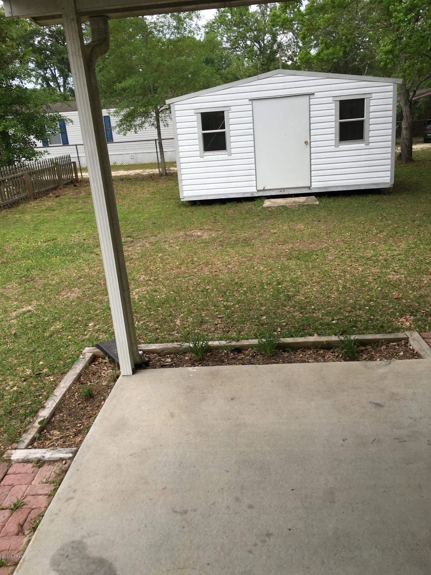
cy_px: 288
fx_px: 481
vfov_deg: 61.7
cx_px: 216
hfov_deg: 48.2
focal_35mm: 29
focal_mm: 4.15
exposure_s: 1/430
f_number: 2.2
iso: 25
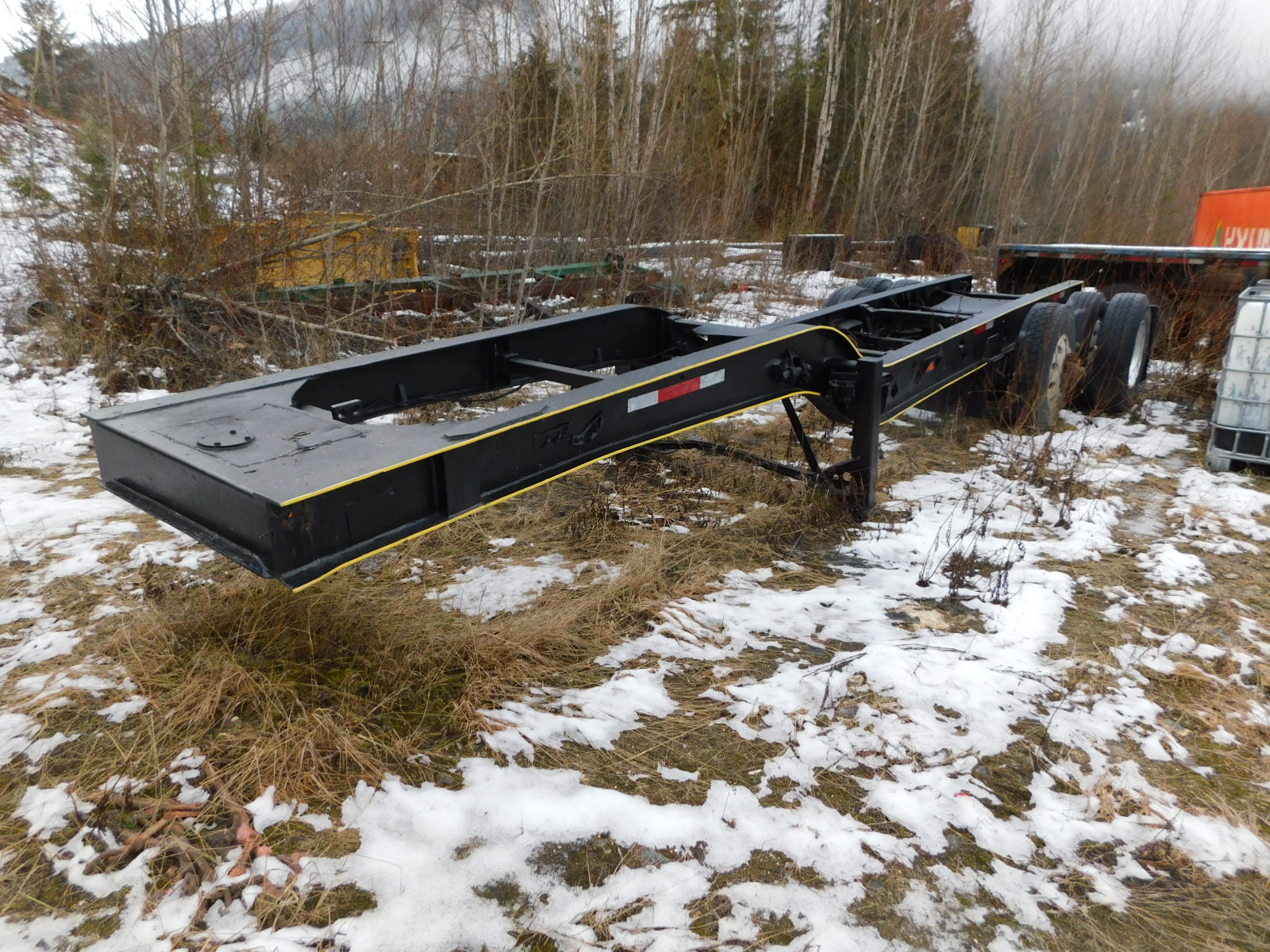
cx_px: 635
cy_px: 476
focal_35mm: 23
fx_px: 844
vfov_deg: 58.9
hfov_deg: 73.9
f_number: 3
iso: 125
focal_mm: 4
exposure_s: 1/100
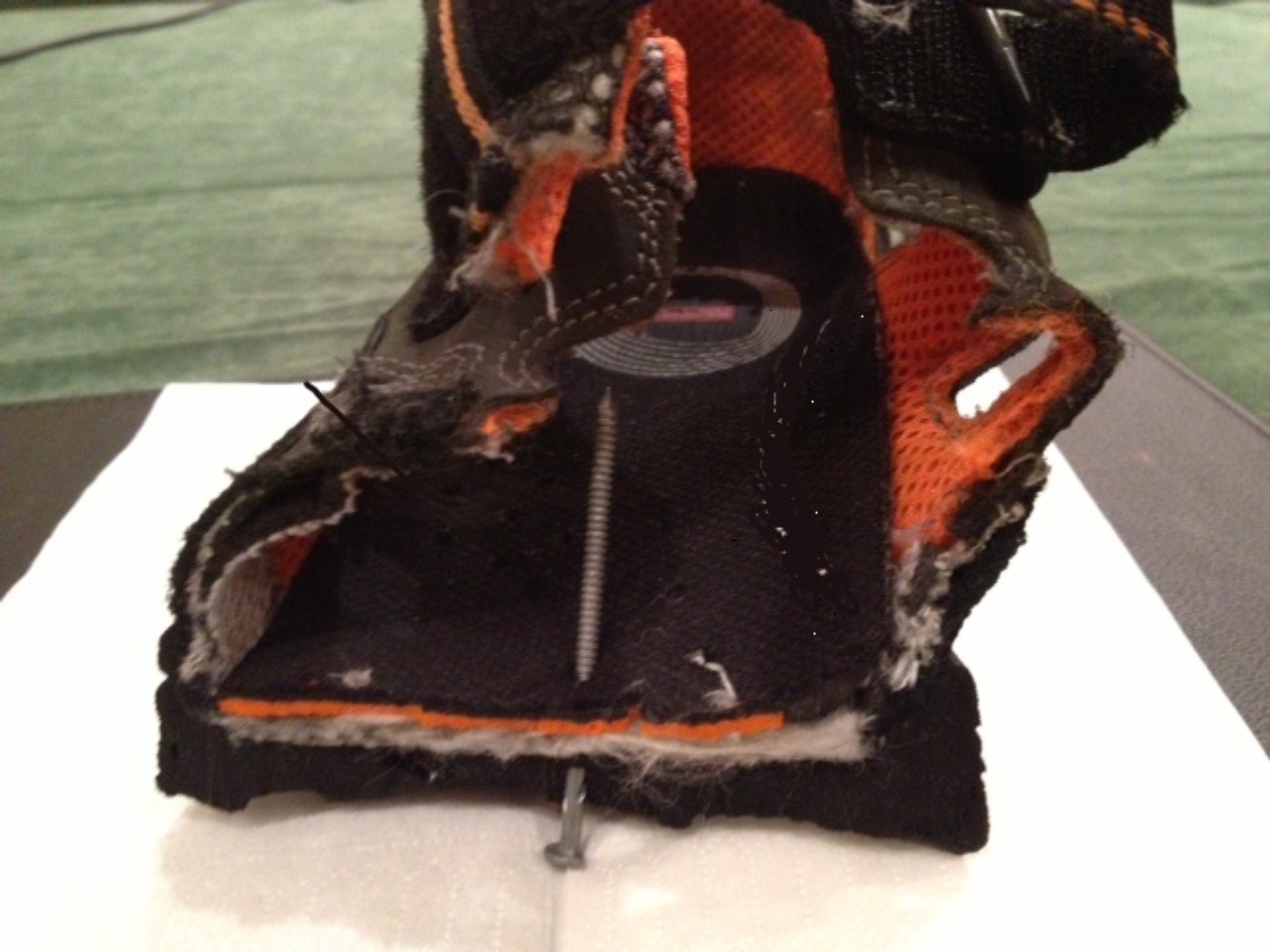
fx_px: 1284
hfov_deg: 52.6
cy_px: 476
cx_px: 635
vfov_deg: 40.7
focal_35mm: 35
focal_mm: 4.28
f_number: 2.4
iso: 500
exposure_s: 1/15
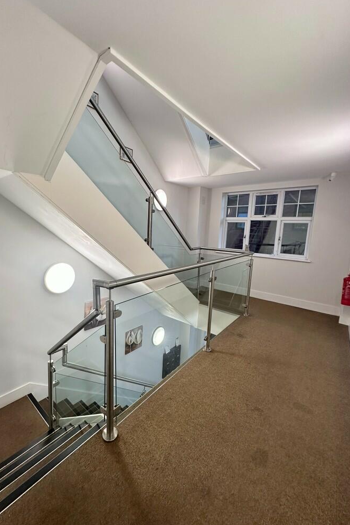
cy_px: 259
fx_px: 219
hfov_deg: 76.9
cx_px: 149
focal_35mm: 15
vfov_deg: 100.4
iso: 160
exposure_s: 1/100
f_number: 2.2
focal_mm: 2.22
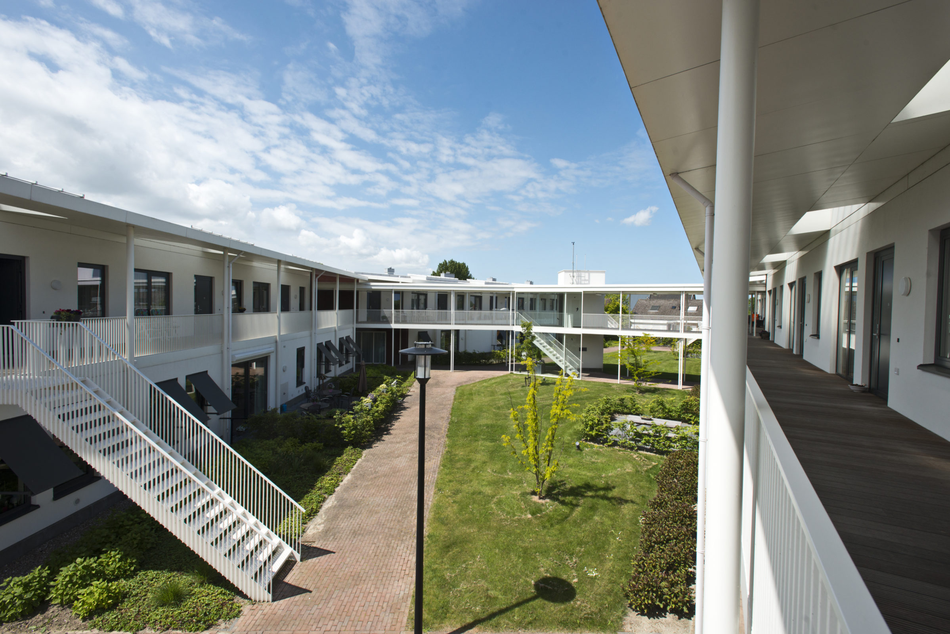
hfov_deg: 93.3
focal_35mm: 17
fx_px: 449
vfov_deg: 70.5
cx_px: 475
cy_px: 317
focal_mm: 17
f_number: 10
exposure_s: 1/640
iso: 200
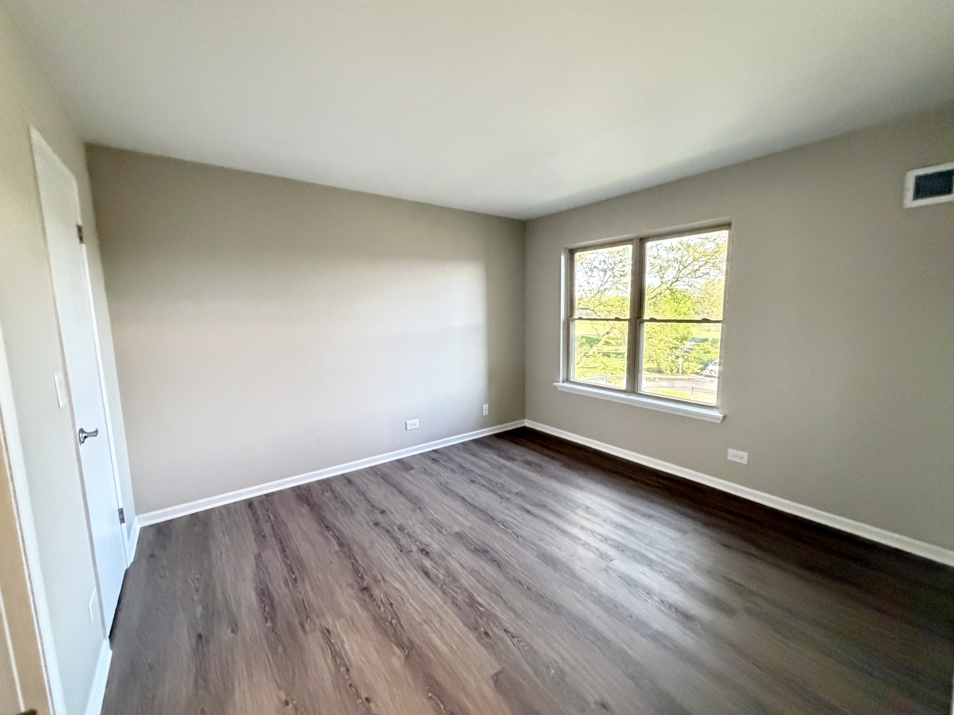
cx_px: 477
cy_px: 358
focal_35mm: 14
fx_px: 386
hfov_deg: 102.1
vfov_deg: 85.7
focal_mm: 2.22
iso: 800
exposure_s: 1/60
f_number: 2.2
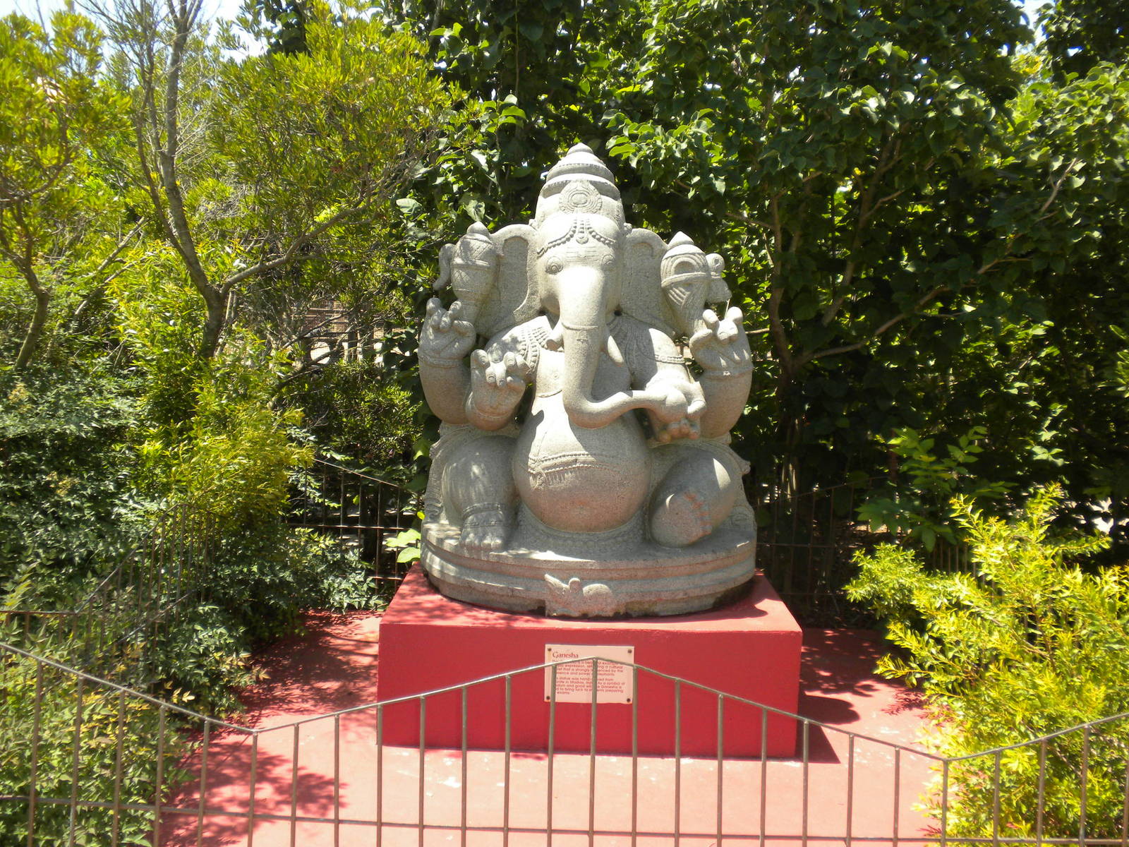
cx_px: 564
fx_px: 1207
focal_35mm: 37
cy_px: 424
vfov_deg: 38.7
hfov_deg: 50.1
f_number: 3.5
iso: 90
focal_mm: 6.6
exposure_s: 1/357
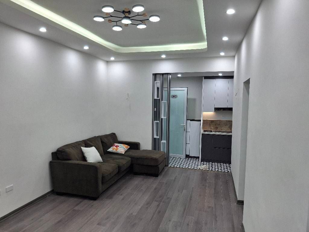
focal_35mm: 25
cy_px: 116
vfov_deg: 54.9
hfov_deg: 69.4
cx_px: 154
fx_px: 223
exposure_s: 1/120
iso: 64
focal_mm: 4.69
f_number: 1.8
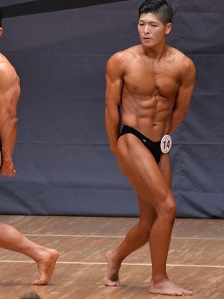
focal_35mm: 499
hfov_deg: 3.0
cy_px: 129
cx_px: 32
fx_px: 4305
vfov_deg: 4.0
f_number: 5.6
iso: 6400
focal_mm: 200
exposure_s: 1/400
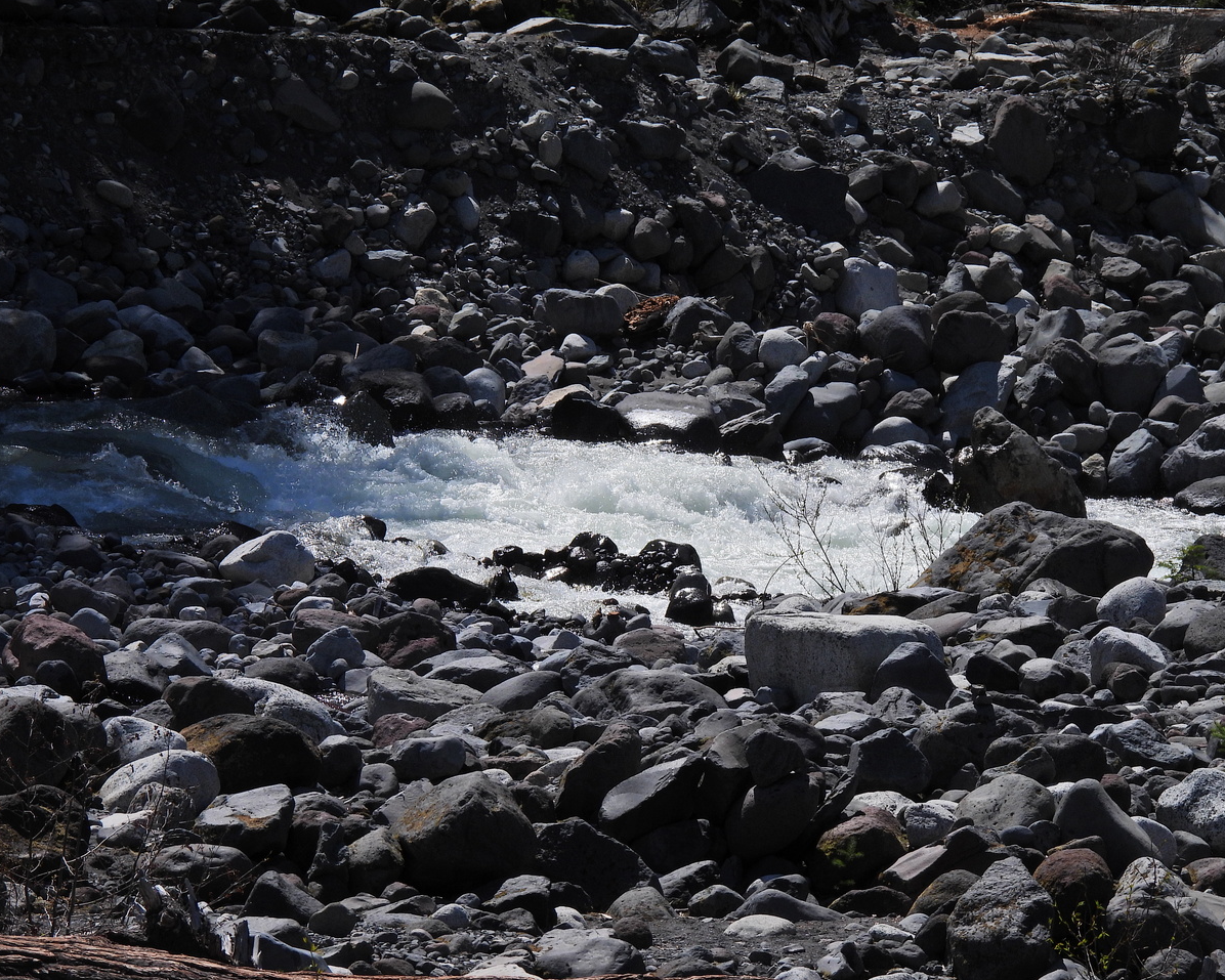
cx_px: 594
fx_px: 14395
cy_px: 491
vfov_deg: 3.9
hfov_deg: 4.9
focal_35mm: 397
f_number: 5
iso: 100
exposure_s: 1/1600
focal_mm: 67.8
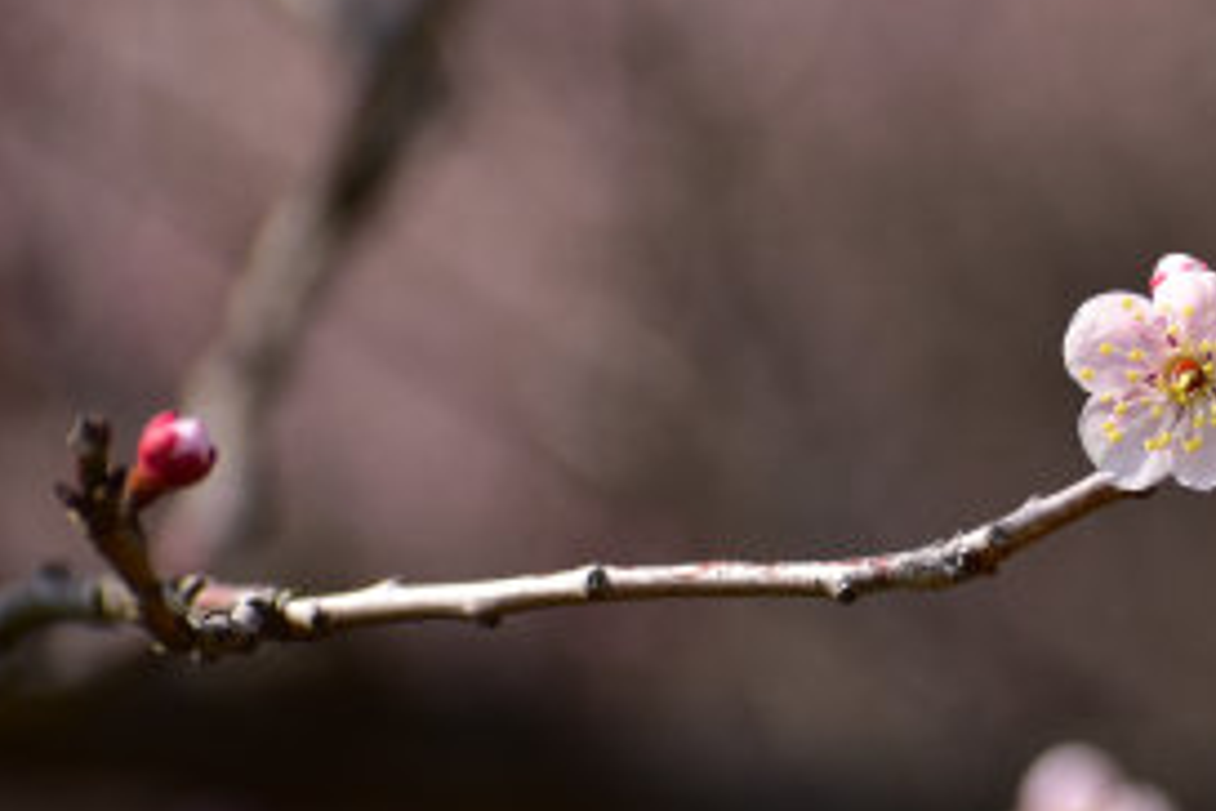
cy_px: 412
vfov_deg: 2.8
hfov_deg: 4.2
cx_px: 1323
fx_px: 16486
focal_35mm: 488
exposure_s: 1/2000
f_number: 4.8
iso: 400
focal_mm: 145
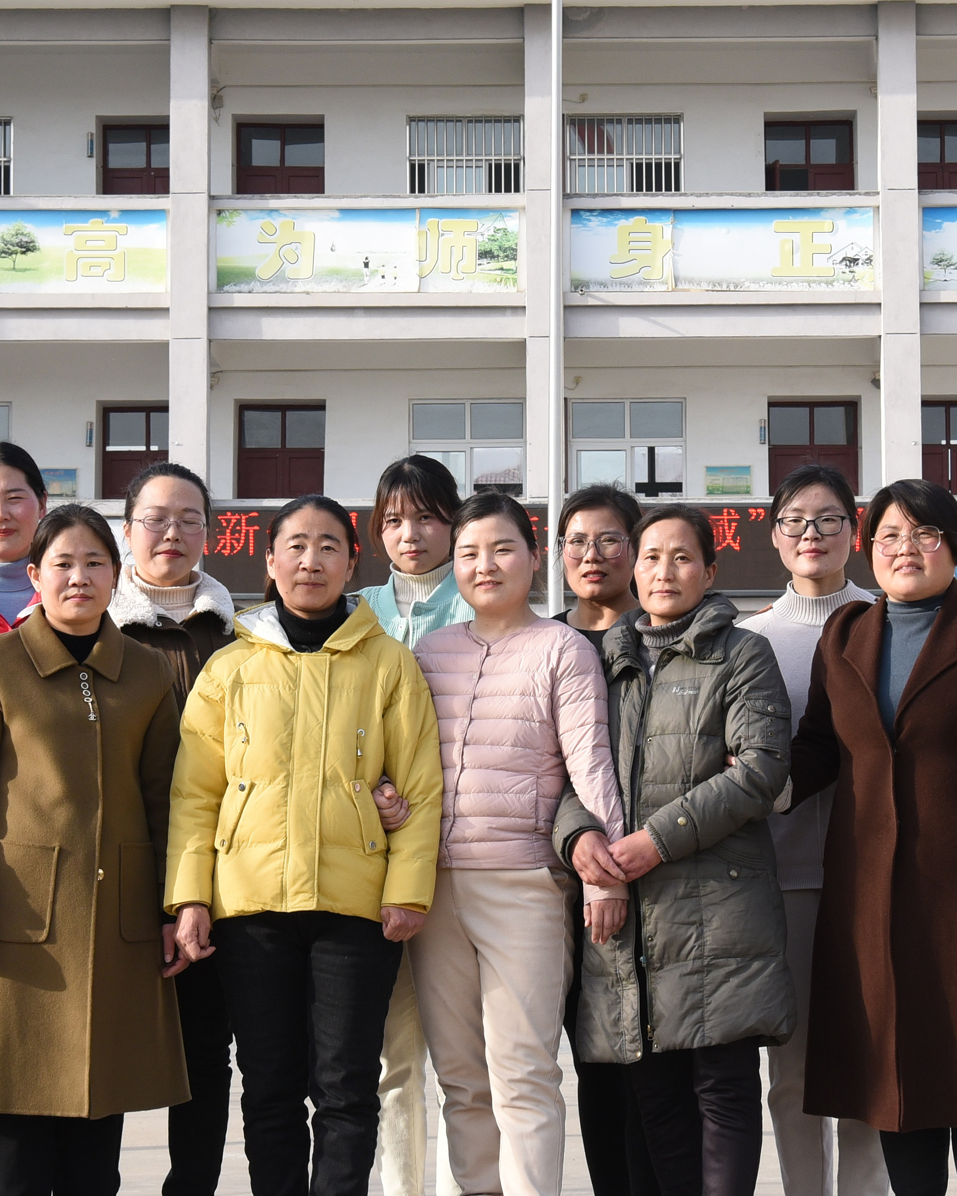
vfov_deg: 18.6
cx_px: 545
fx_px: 3646
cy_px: 486
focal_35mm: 103
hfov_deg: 14.9
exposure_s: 1/320
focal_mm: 44
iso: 500
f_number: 8
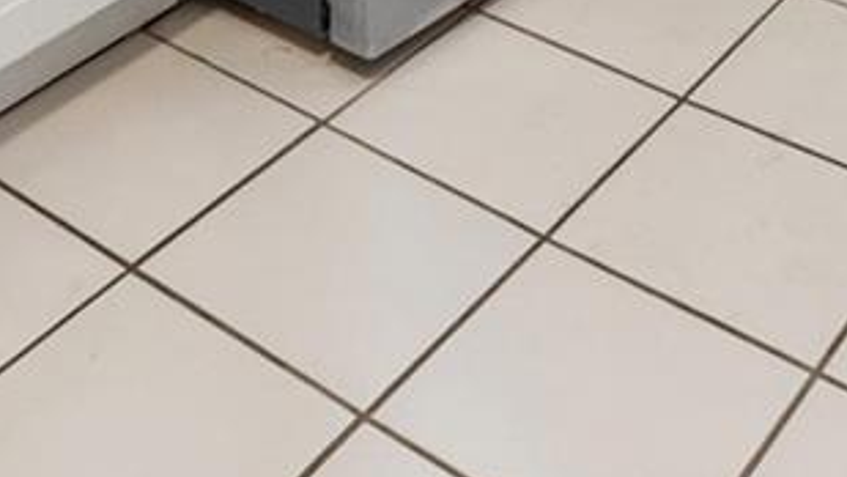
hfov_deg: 27.8
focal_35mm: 76
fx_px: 1707
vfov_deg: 10.9
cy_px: -927
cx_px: 370
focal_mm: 14
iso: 800
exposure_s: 1/320
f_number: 8
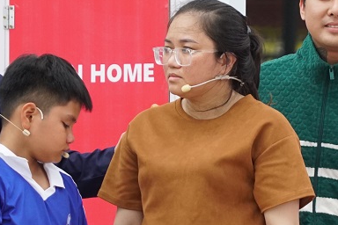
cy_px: 160
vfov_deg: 2.5
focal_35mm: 552
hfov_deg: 3.7
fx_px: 5182
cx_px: 239
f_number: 8
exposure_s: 1/1600
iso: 3200
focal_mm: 212
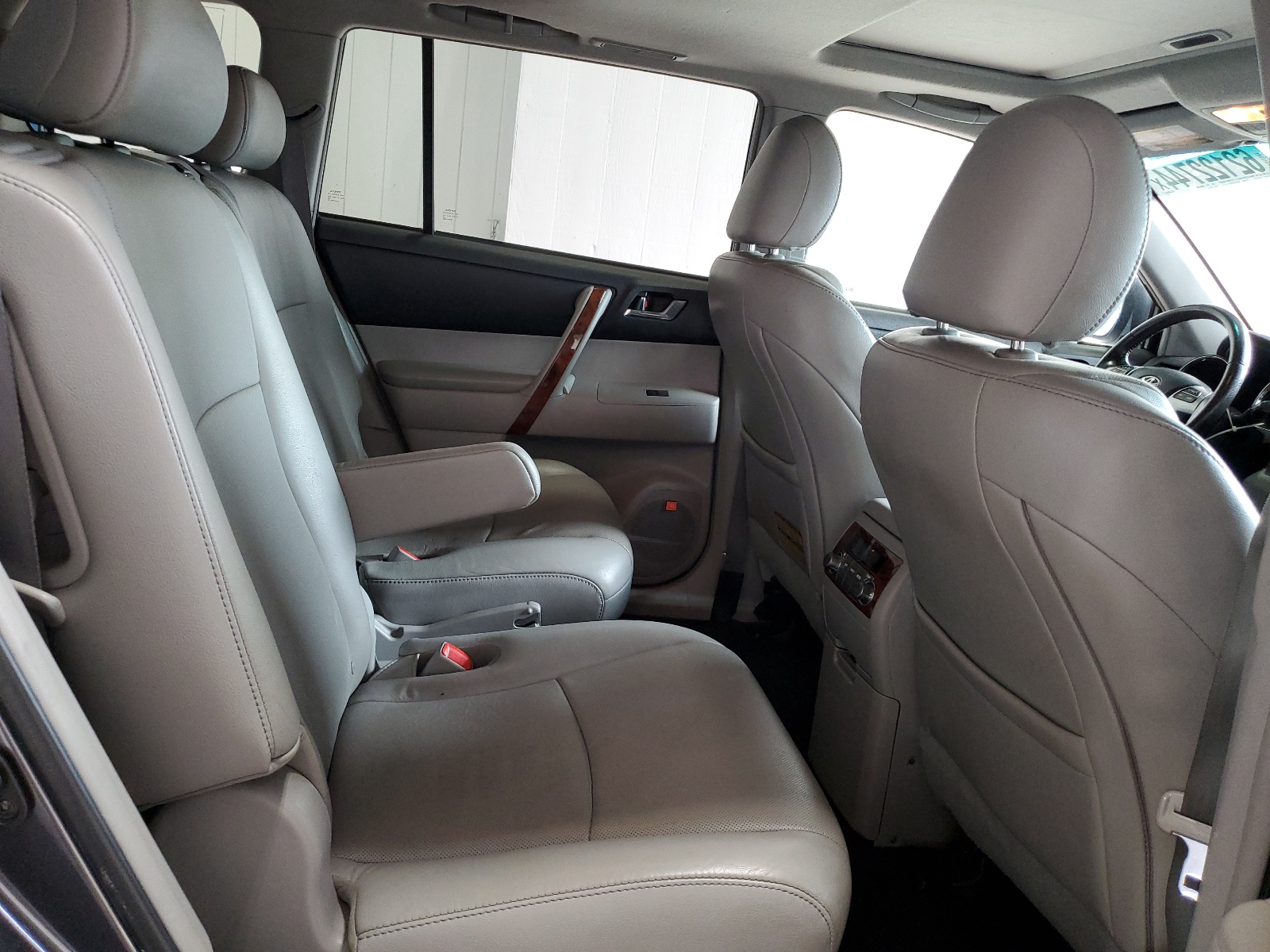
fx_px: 954
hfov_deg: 67.3
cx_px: 635
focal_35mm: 26
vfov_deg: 53.1
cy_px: 476
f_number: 1.5
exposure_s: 1/60.2
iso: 164
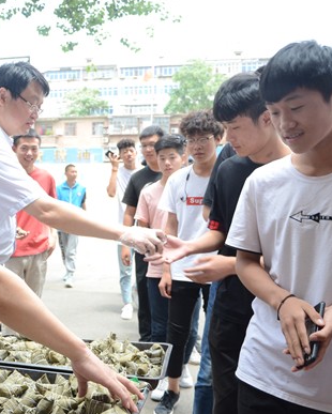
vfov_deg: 40.5
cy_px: 210
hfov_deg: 32.0
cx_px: 64
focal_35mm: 46
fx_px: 561
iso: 200
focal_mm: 21
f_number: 3.8
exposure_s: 1/125
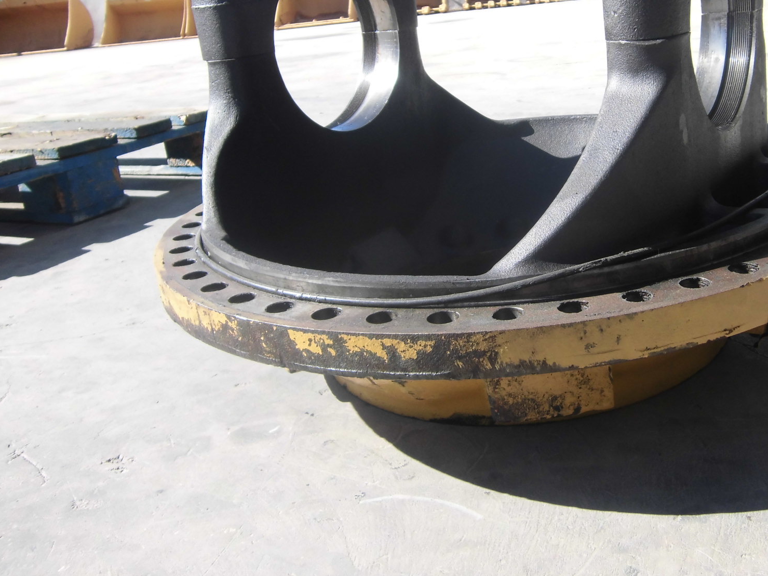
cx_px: 526
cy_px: 212
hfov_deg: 50.2
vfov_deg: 39.4
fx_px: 799
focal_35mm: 36
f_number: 2.8
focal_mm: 4.7
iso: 100
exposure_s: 1/640
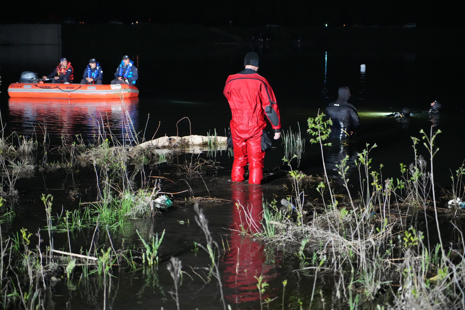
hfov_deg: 28.8
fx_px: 904
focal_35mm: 70
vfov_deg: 19.5
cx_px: 232
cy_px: 155
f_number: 4
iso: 12800
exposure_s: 1/100
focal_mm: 70
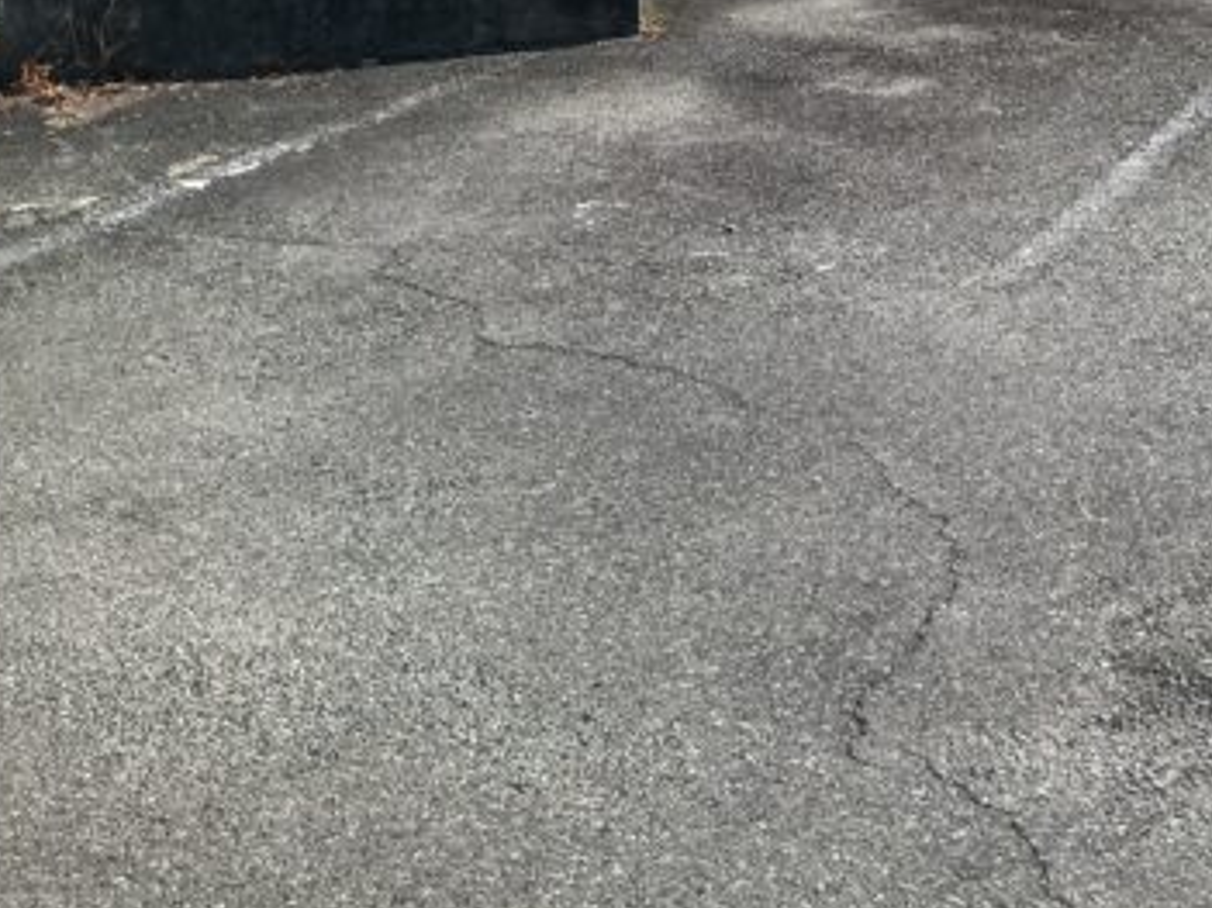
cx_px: 1053
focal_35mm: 73
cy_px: -345
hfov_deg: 26.0
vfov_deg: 18.4
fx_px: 2555
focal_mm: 4.7
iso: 50
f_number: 1.7
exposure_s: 1/637
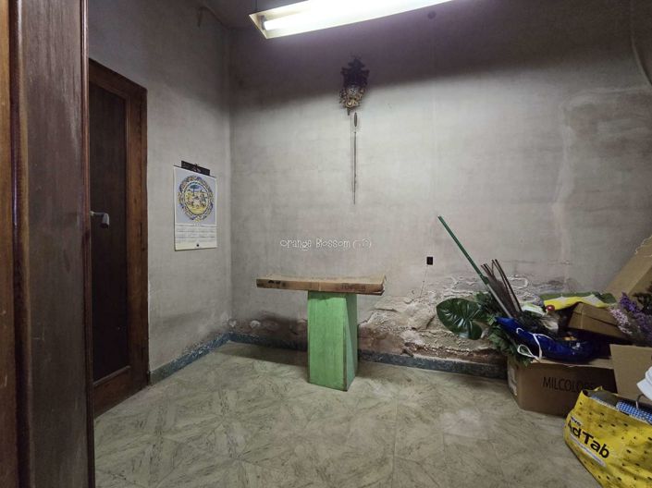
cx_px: 326
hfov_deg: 106.2
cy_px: 244
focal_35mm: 13
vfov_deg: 89.9
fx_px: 245
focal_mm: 2.2
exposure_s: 1/50
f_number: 2.2
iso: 500
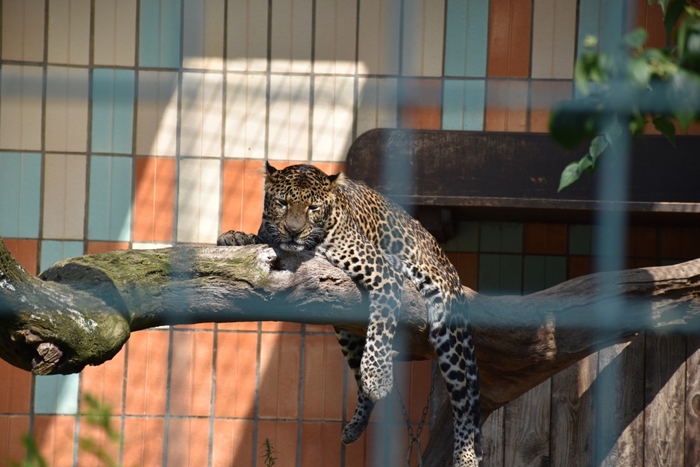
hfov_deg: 11.7
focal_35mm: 175
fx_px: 3403
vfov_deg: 7.8
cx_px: 351
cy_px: 234
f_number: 6.3
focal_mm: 116
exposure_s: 1/640
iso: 200
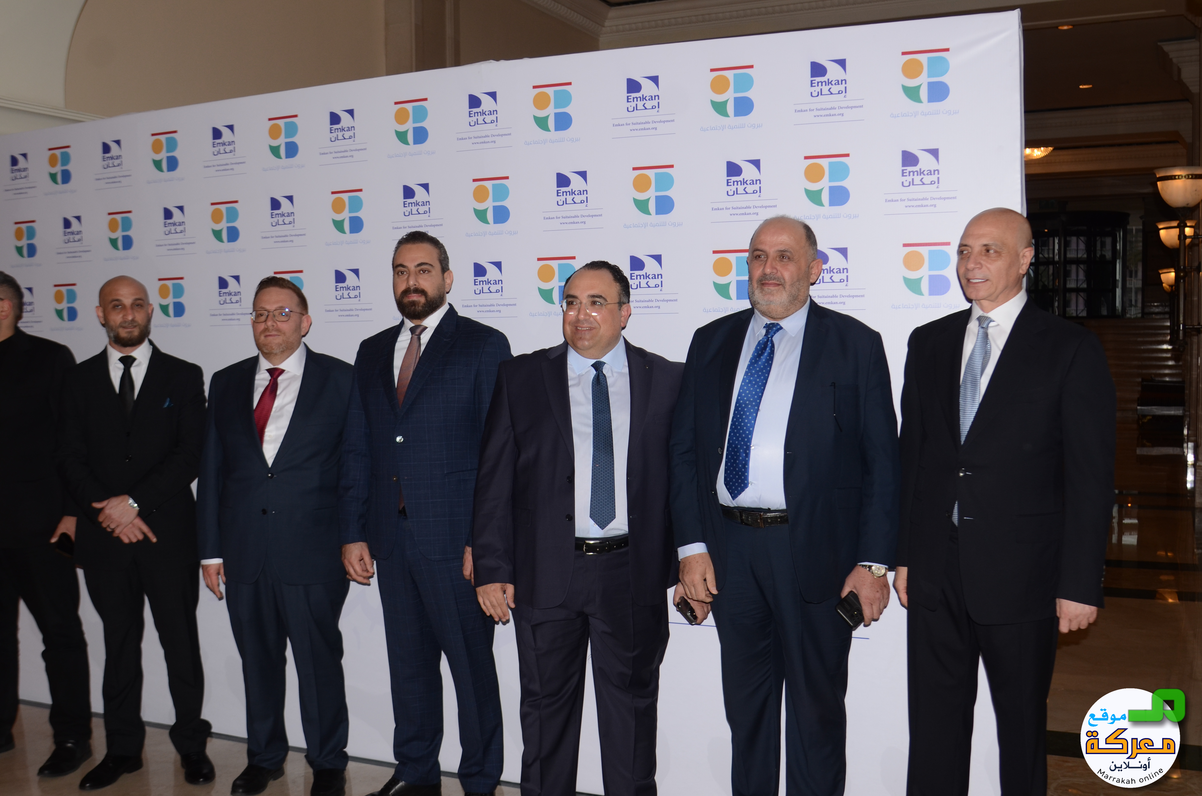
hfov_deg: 53.2
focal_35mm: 36
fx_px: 1200
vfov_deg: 36.7
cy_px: 398
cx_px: 601
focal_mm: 24
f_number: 4.5
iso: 250
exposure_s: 1/250
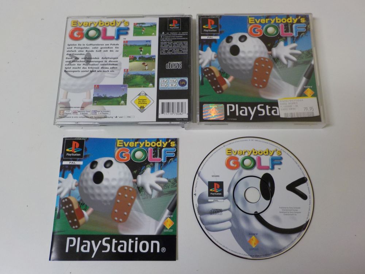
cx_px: 182
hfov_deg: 60.0
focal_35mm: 30
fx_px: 316
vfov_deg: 46.8
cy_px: 137
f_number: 3.3
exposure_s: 1/30
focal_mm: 4.1
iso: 160
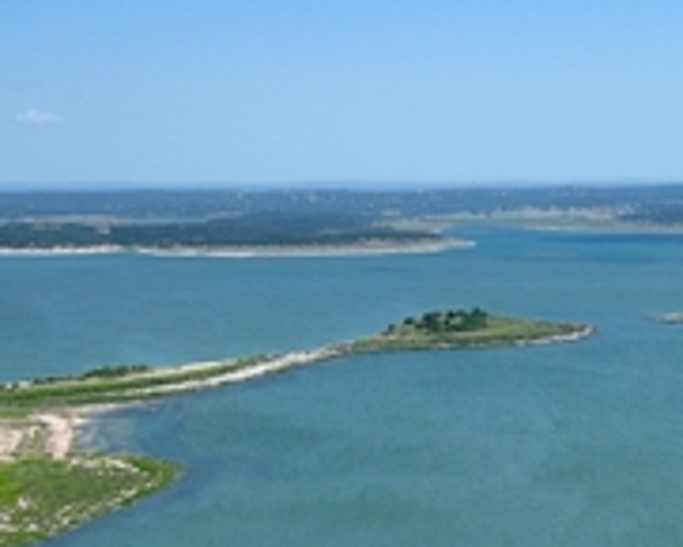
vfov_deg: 18.5
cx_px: 351
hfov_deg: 23.0
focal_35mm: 83
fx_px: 1679
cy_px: 313
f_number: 2.8
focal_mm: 12.29
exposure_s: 1/2500
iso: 100
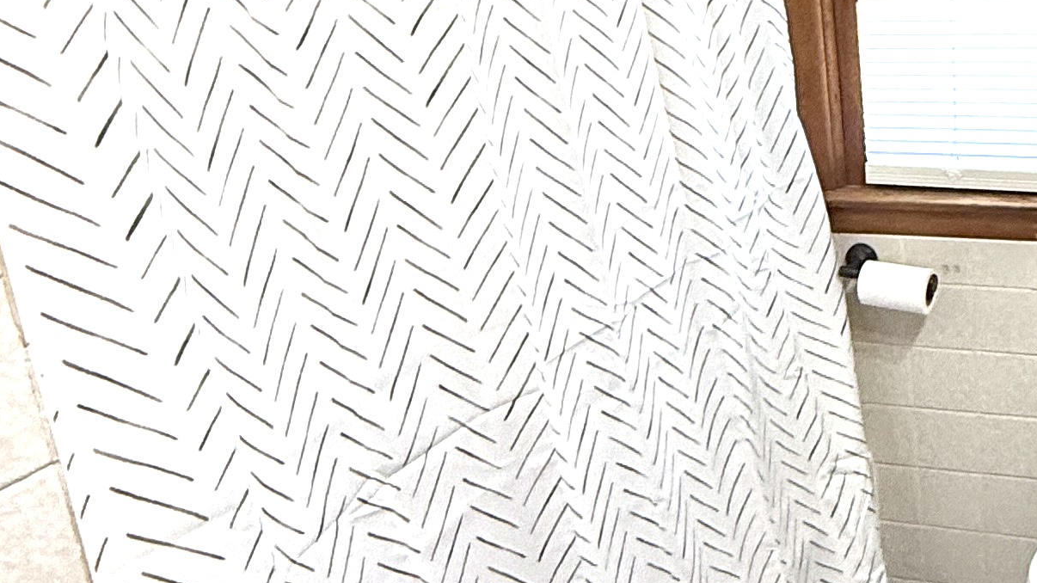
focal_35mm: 51
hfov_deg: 38.6
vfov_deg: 23.4
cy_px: 215
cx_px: 873
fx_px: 1402
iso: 160
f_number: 2.2
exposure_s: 1/120
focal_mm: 2.22
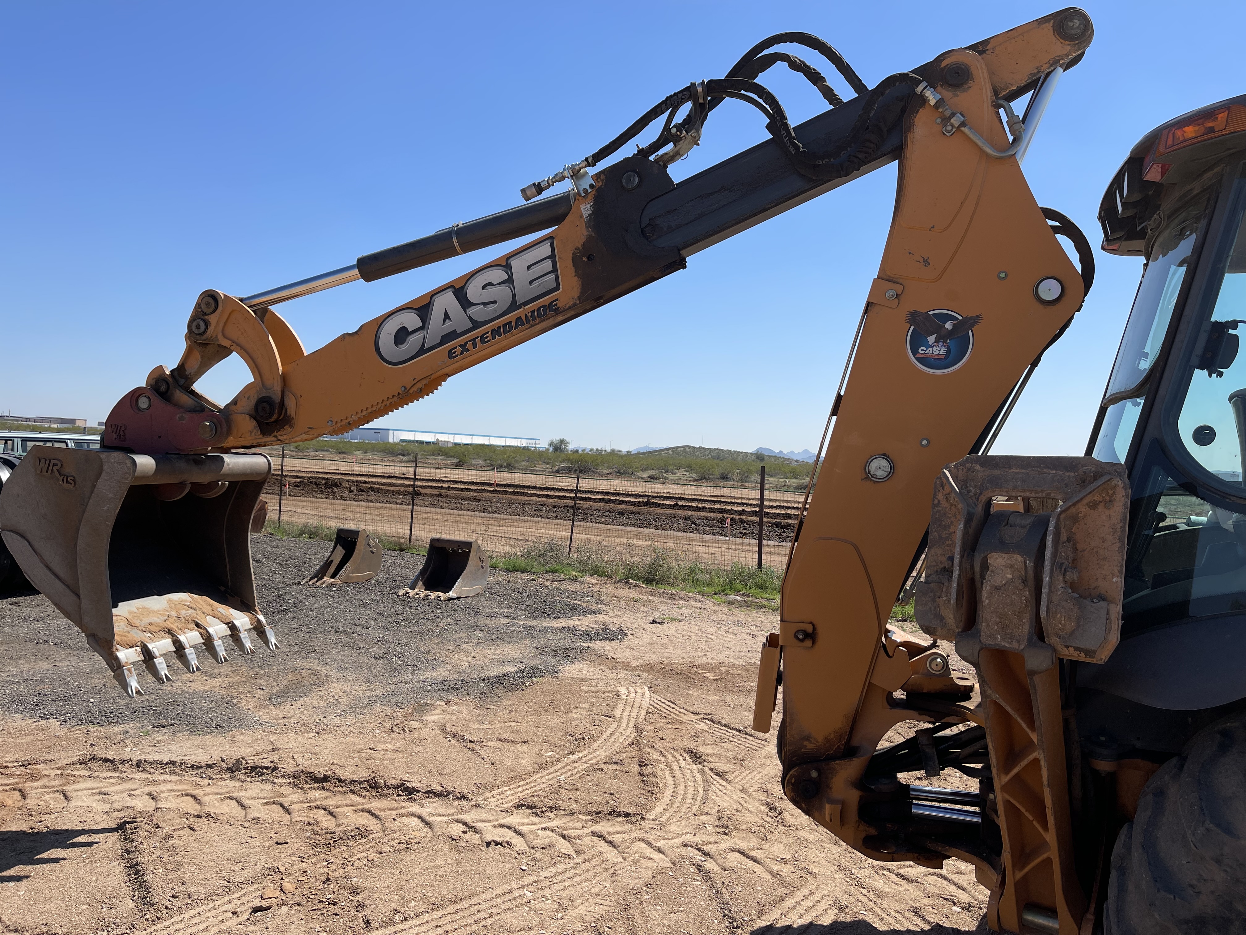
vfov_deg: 53.1
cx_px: 623
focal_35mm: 26
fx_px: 936
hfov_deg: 67.3
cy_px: 468
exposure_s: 1/4049
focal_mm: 5.1
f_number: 1.6
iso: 32
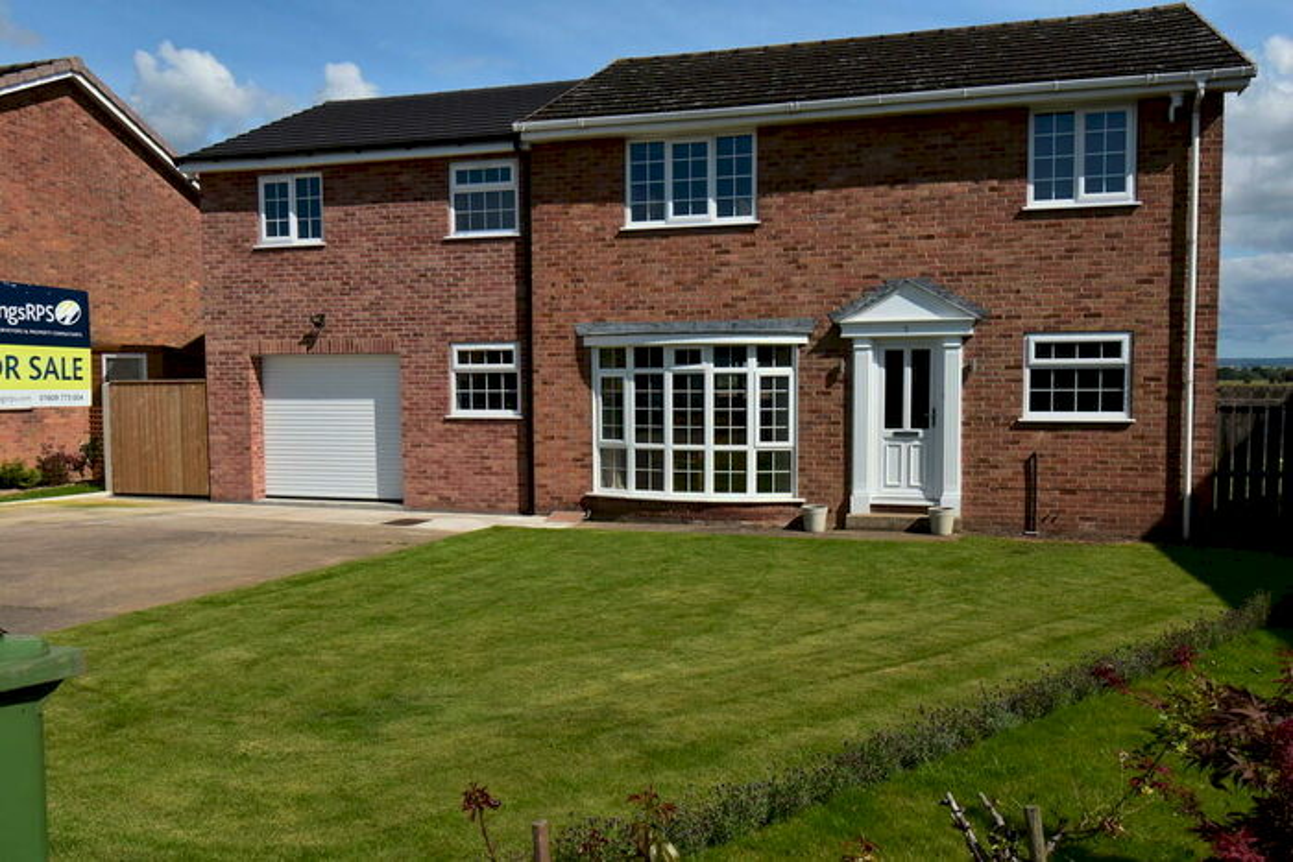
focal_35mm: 30
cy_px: 431
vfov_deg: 43.6
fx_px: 1078
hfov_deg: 61.9
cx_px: 646
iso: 400
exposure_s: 1/500
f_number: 11
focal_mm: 20
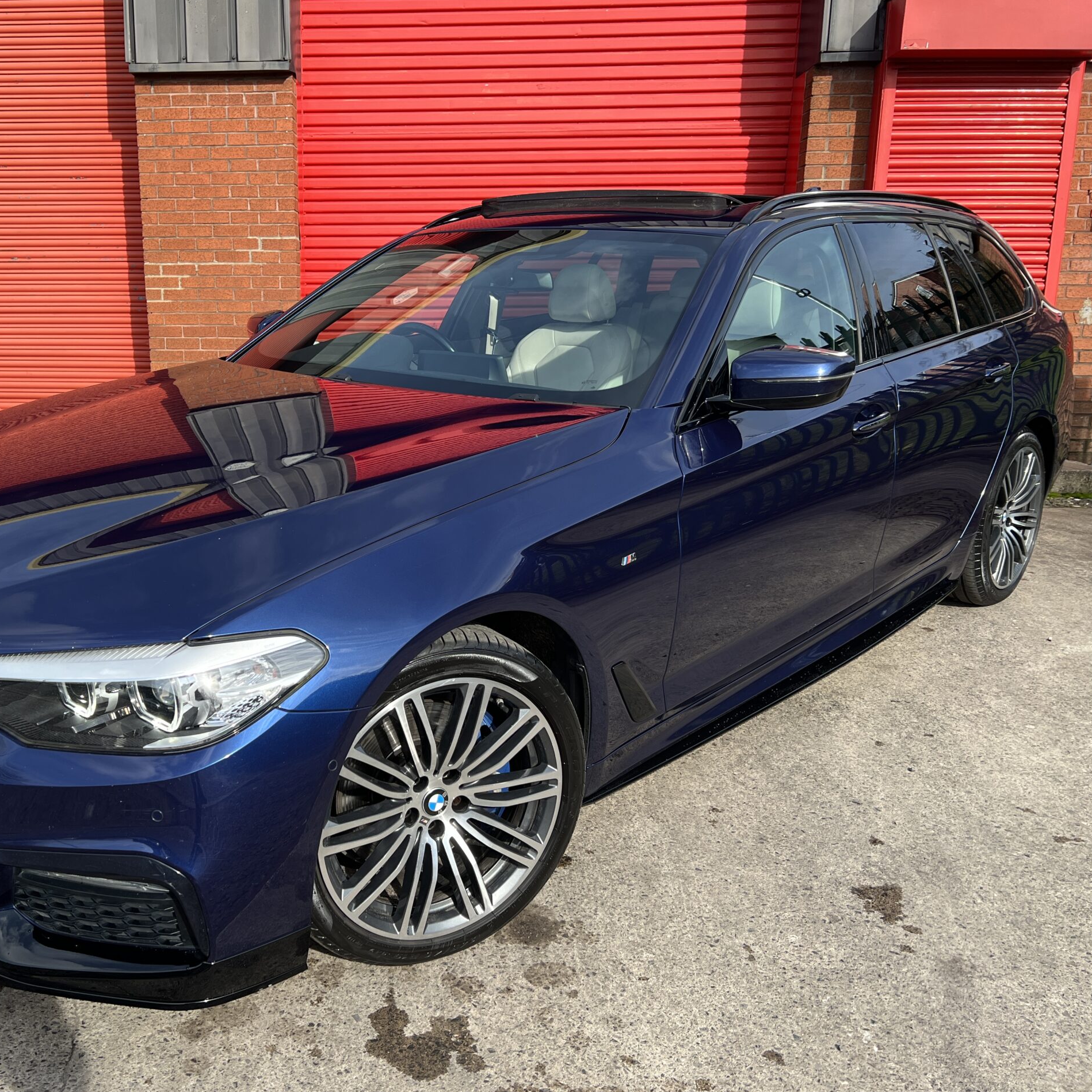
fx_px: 1106
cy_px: 548
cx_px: 371
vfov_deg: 52.5
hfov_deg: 51.6
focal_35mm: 31
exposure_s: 1/1488
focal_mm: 5.7
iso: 50
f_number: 1.5
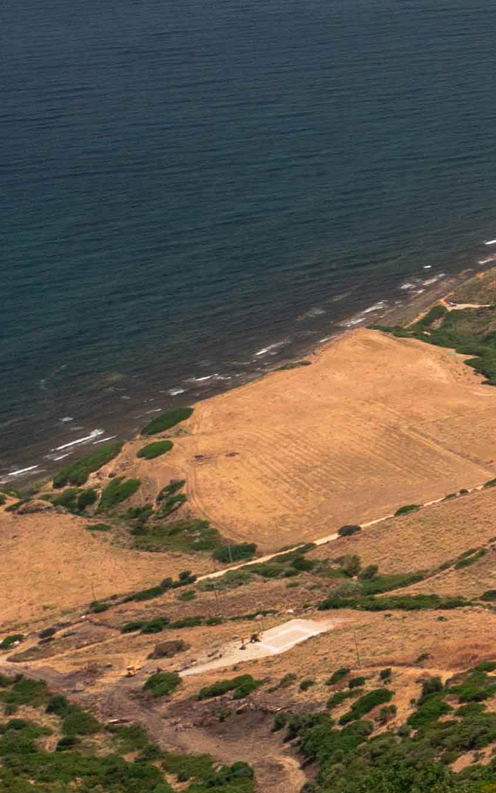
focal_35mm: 116
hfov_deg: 9.0
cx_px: 1513
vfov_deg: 18.0
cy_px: 317
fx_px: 2509
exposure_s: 1/50
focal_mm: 10.26
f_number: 4.5
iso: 200
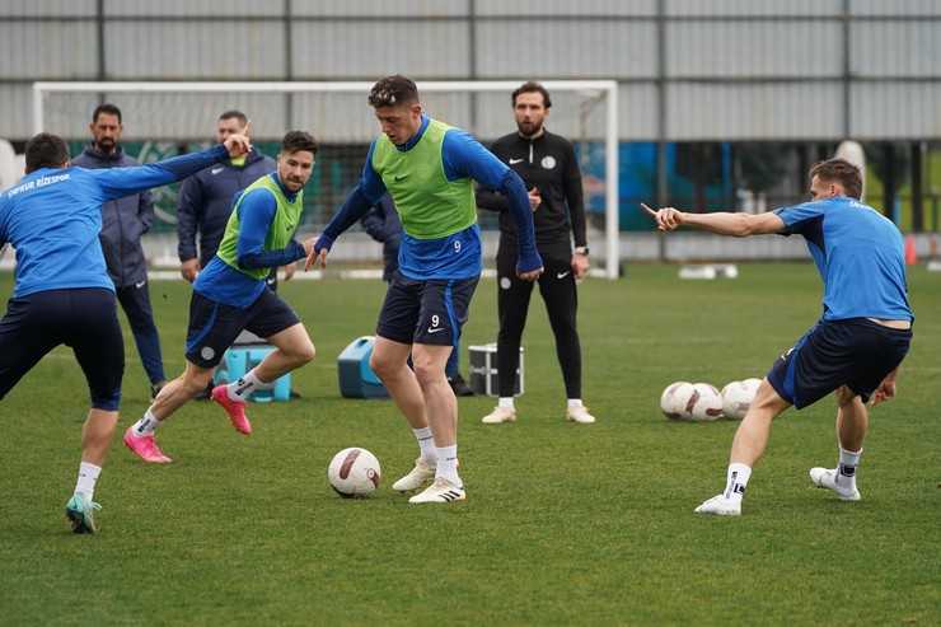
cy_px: 314
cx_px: 470
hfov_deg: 7.8
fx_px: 6925
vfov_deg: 5.2
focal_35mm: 265
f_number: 5.6
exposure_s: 1/2000
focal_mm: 265
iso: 2500
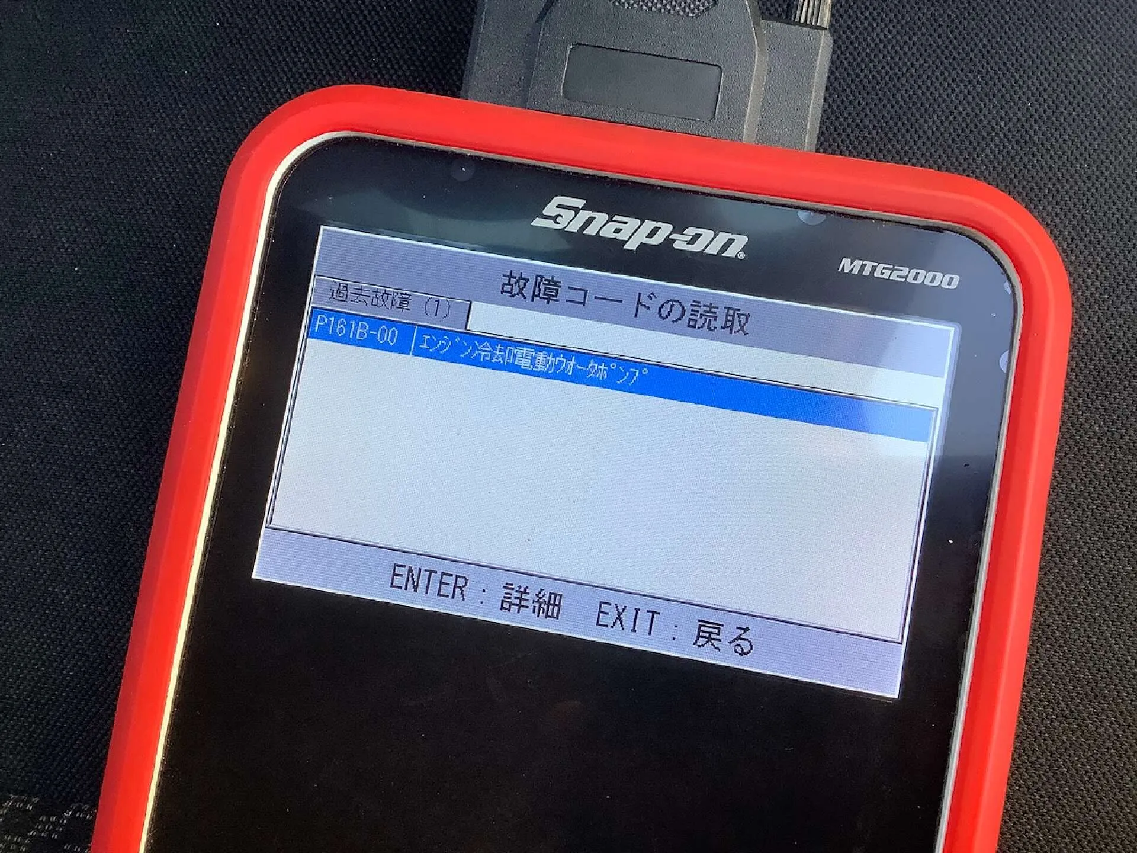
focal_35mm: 31
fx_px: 1018
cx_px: 568
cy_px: 426
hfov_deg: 58.4
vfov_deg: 45.4
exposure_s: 1/120
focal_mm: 3.3
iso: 80
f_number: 2.4
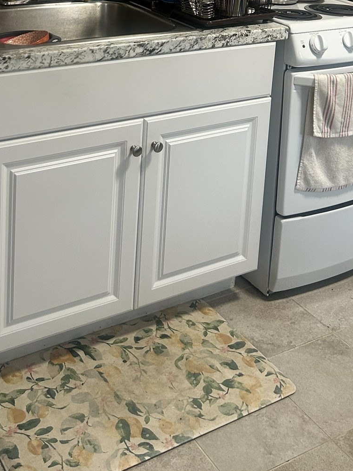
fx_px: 720
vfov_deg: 33.1
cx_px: 163
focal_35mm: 53
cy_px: -3
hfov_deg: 27.5
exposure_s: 1/60
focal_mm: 5.7
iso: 100
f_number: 1.5
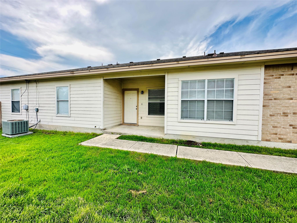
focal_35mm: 14
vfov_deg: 85.7
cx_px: 148
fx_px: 120
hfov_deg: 102.1
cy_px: 112
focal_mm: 2.22
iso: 50
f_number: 2.2
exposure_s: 1/707
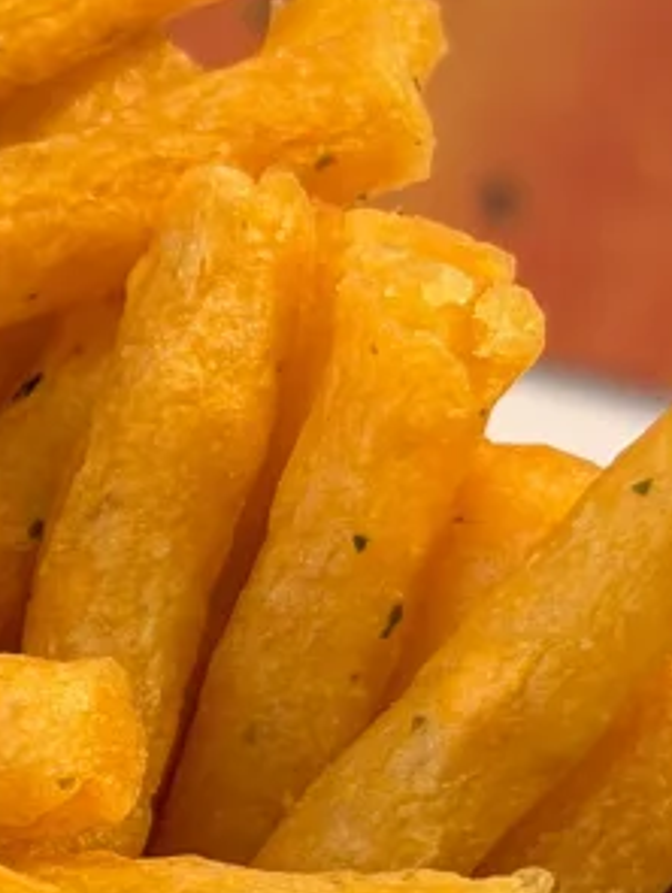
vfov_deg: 8.4
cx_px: -506
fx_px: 6044
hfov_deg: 6.2
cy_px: 760
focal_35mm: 234
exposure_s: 1/121
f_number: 1.78
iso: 80
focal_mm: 6.76
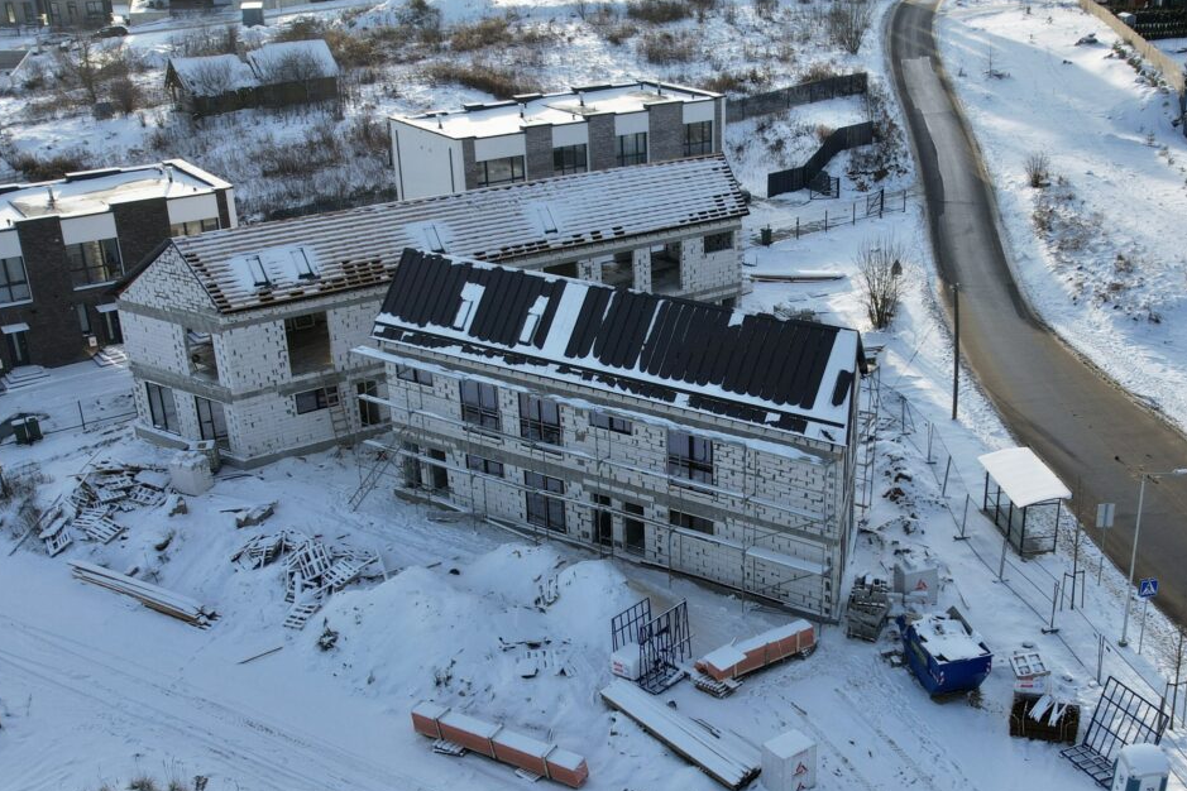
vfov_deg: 53.1
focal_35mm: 24
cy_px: 420
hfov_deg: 73.6
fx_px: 791
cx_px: 547
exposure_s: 1/1000
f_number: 2.8
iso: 100
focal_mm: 8.38
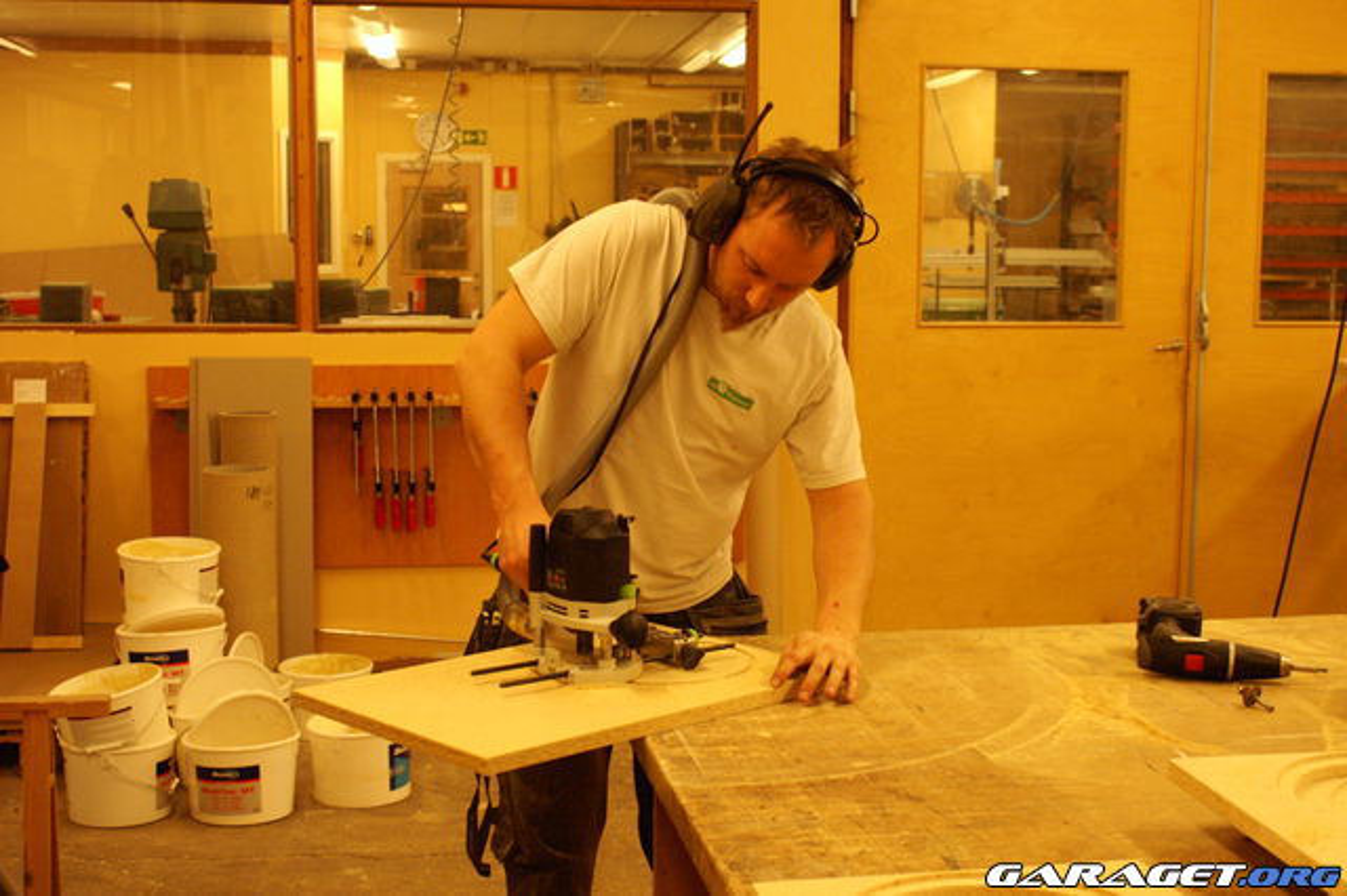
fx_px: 1683
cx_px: 674
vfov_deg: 29.8
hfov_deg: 43.6
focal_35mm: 45
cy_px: 448
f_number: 5
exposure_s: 1/30
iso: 1600
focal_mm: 30
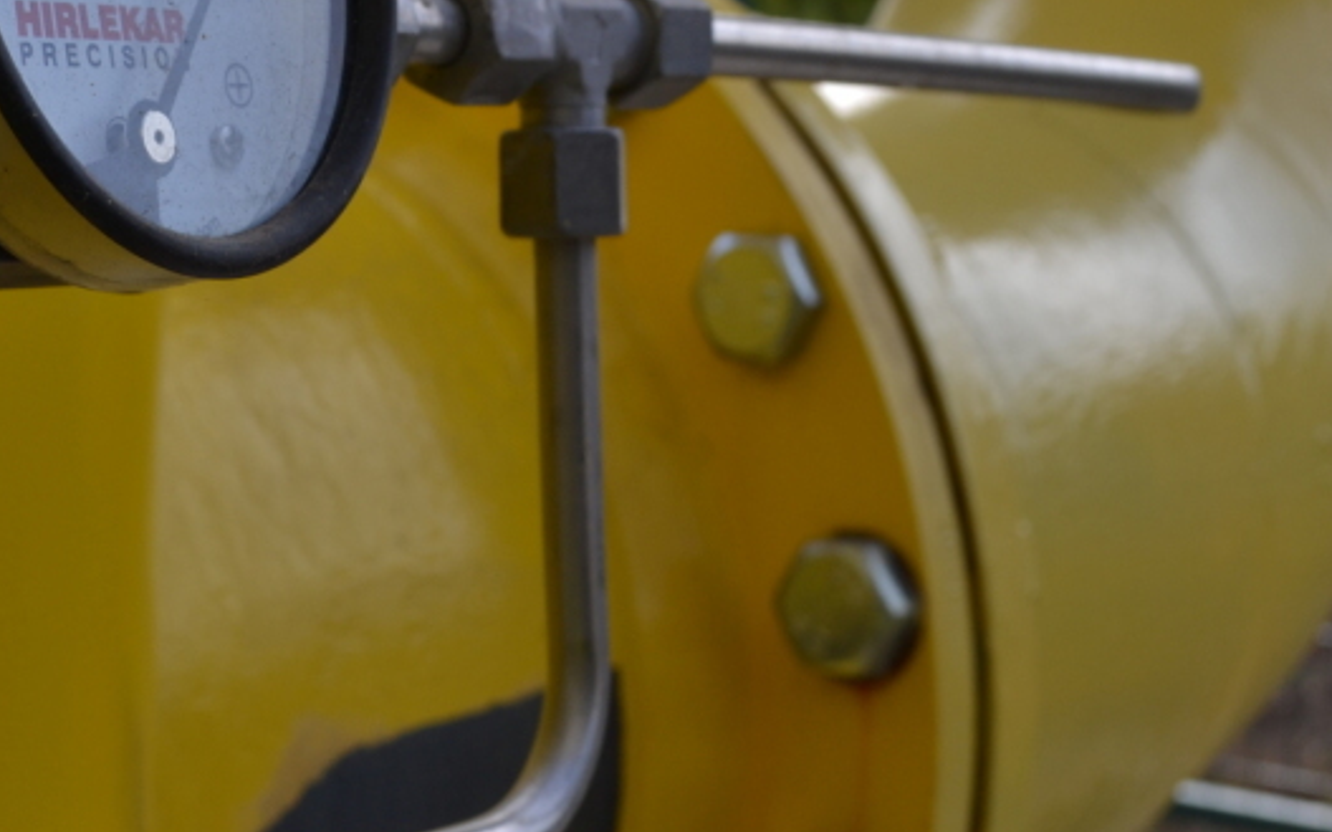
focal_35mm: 77
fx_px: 2794
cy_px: 48
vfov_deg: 16.6
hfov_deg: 26.6
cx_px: 417
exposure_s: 1/125
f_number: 8
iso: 100
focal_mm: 26
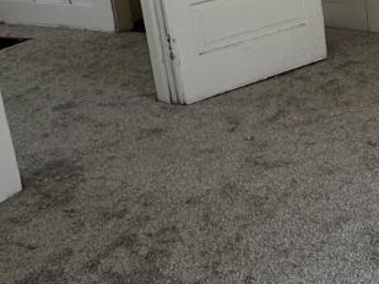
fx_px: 745
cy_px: -20
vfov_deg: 20.7
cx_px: 480
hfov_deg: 25.1
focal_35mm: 68
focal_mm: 2.22
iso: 160
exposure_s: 1/99
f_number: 2.2
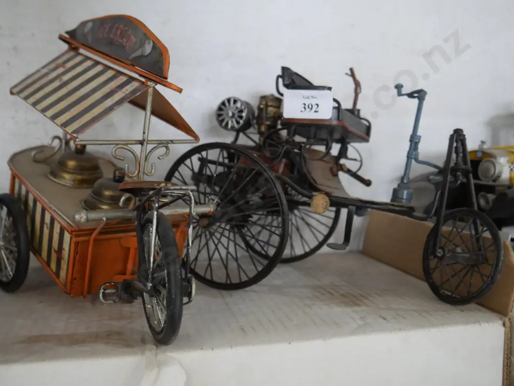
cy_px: 197
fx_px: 490
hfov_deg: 55.3
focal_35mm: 33
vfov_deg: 43.0
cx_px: 252
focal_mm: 16
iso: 1600
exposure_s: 1/60
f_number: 4
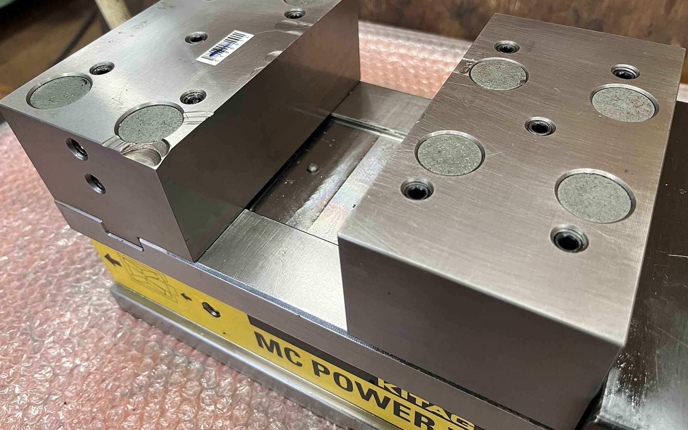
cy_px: 178
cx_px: 344
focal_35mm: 28
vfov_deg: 44.4
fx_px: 525
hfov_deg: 66.5
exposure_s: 1/69
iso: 125
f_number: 1.6
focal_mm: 5.1
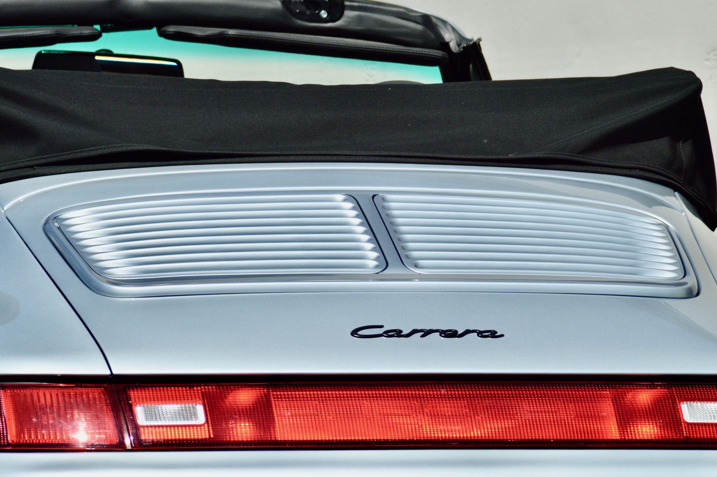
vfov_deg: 3.5
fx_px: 7760
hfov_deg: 5.3
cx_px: 358
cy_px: 238
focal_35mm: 390
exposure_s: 1/500
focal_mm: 260
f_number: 14
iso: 200
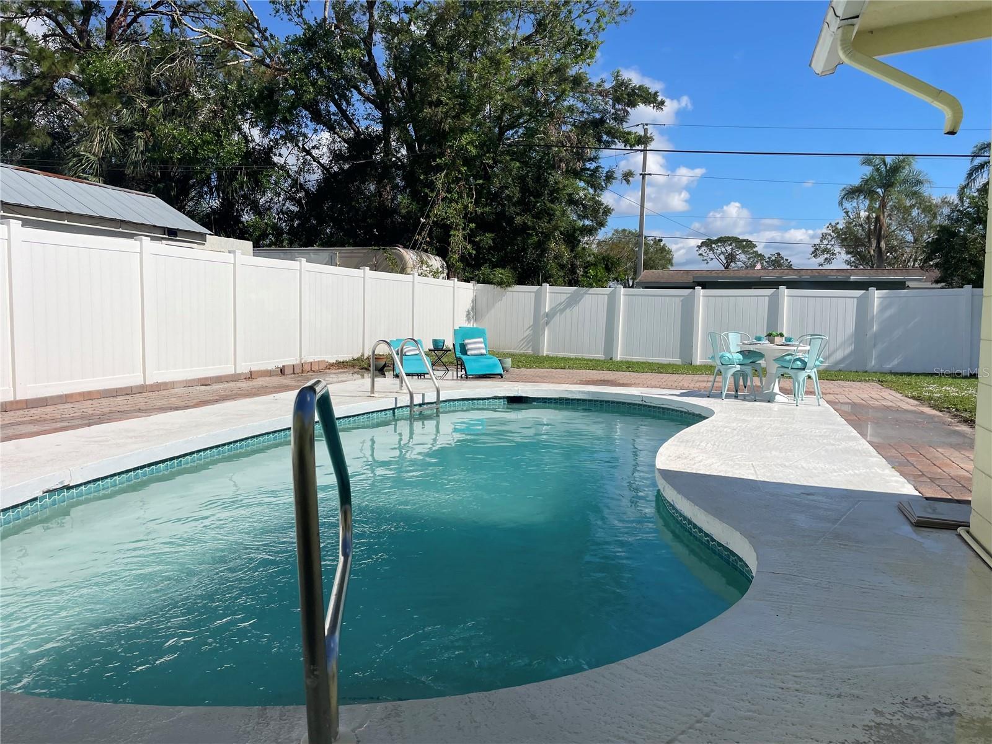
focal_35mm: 26
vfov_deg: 53.1
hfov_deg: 67.3
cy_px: 372
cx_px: 496
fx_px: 745
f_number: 1.6
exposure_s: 1/7813
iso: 32
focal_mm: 4.2
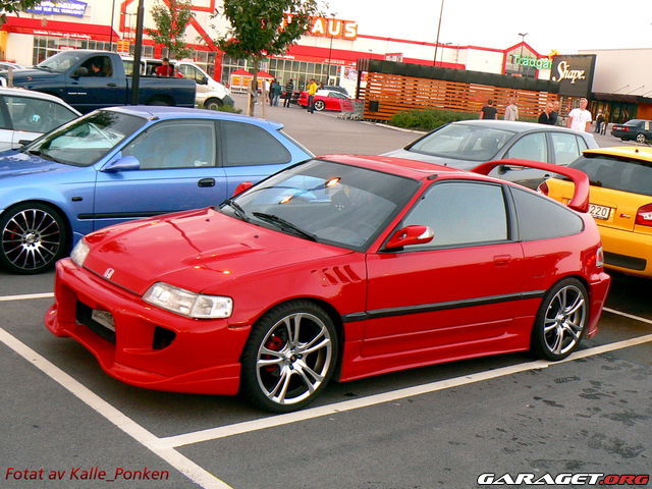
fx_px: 866
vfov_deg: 31.5
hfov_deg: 41.2
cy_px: 244
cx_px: 326
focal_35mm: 46
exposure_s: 1/13
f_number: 2.8
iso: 80
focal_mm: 6.4
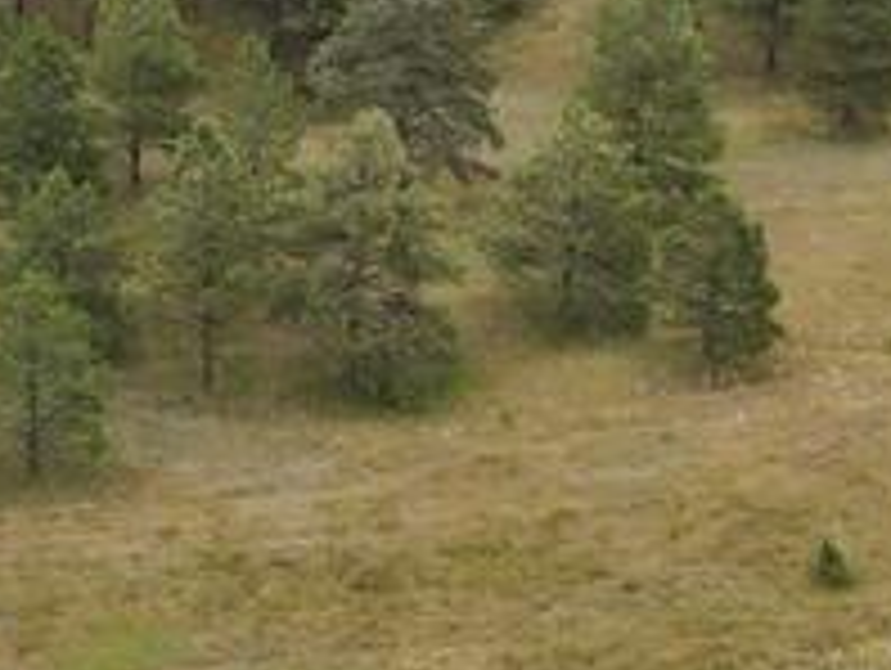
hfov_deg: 15.8
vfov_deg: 12.0
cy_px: 180
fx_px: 3196
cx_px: 162
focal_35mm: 124
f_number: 2.8
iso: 100
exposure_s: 1/180
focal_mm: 4.5
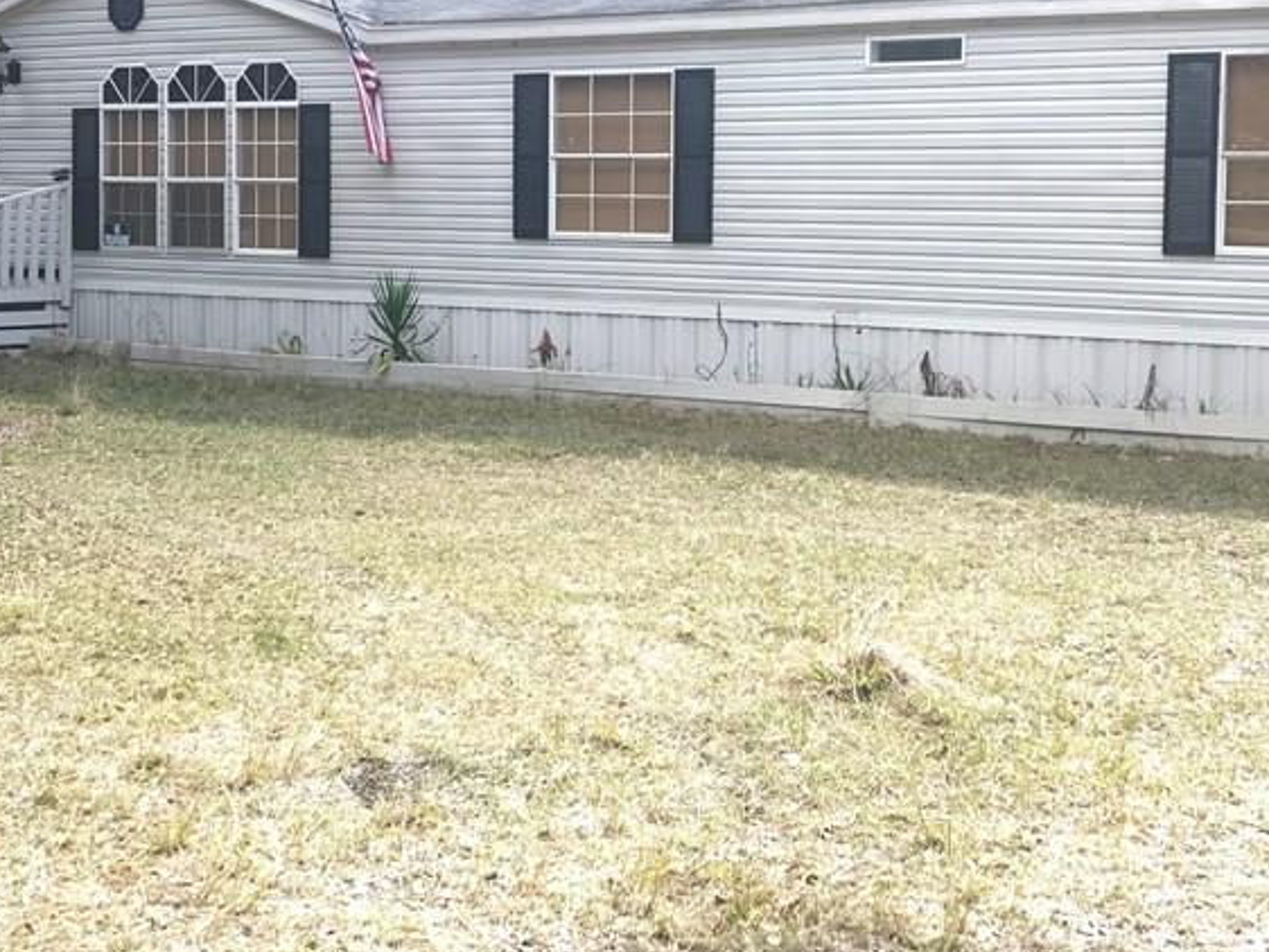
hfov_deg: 37.5
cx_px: 619
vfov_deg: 28.4
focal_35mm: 51
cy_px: 318
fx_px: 1870
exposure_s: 1/222
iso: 20
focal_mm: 3.99
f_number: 1.8
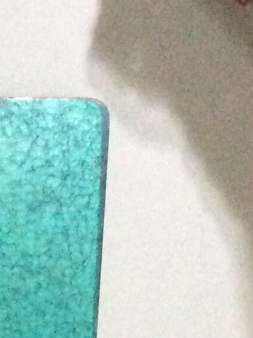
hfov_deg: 9.4
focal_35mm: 145
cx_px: -302
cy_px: 554
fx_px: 1417
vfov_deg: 12.7
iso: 400
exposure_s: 1/17
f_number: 2.4
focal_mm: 3.3
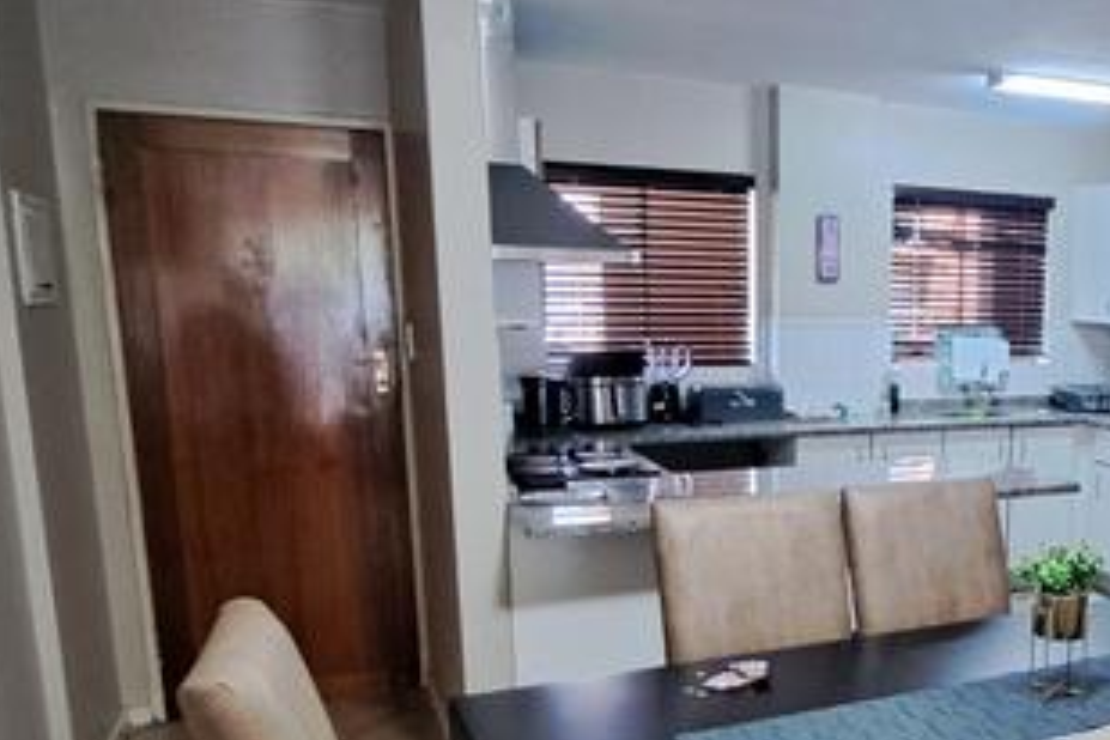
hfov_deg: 49.8
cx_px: 952
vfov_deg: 37.2
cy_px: 524
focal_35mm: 35
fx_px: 1079
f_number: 2.2
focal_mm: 1.74
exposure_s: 1/25
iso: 250
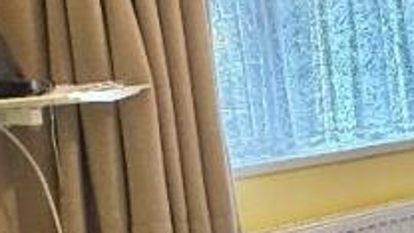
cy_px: 88
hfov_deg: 17.7
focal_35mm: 75
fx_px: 823
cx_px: 866
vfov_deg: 16.1
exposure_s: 1/67
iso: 250
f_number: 2.2
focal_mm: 2.22
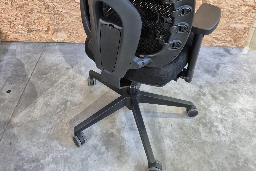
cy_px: 20
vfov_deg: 38.6
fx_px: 228
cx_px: 128
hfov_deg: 58.7
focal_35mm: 32
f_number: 1.8
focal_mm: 5.4
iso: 1250
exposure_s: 1/100
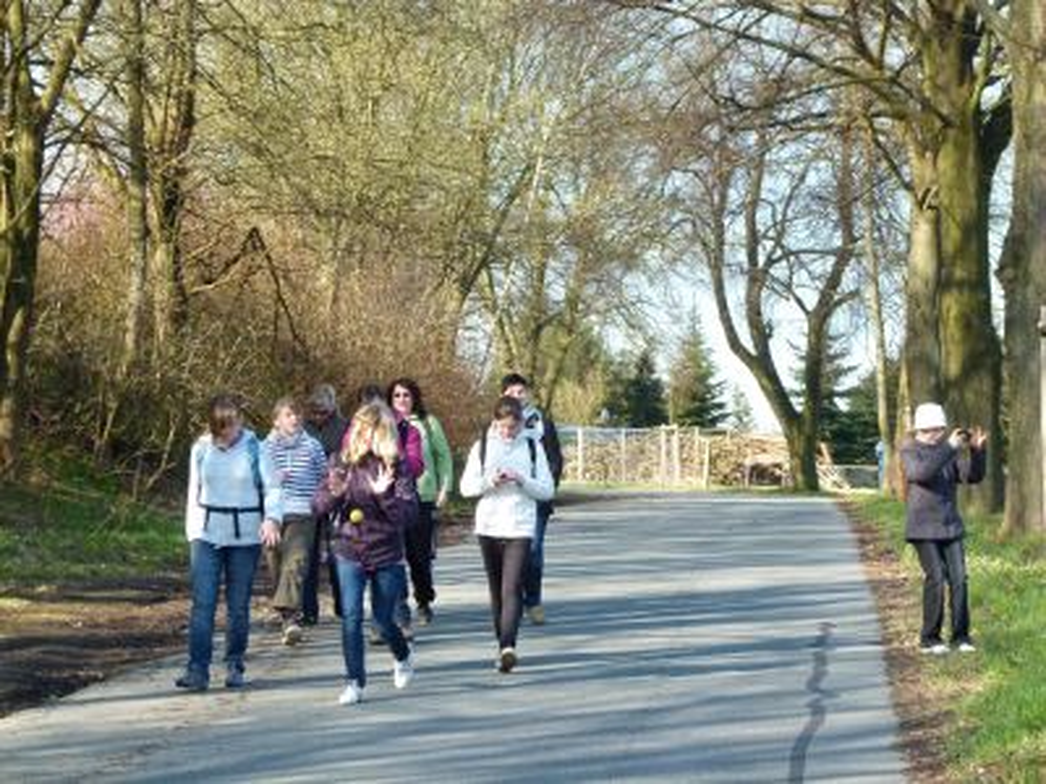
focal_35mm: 113
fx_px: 3415
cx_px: 523
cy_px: 392
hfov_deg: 17.4
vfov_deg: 13.1
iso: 320
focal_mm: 20.4
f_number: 3.5
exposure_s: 1/500
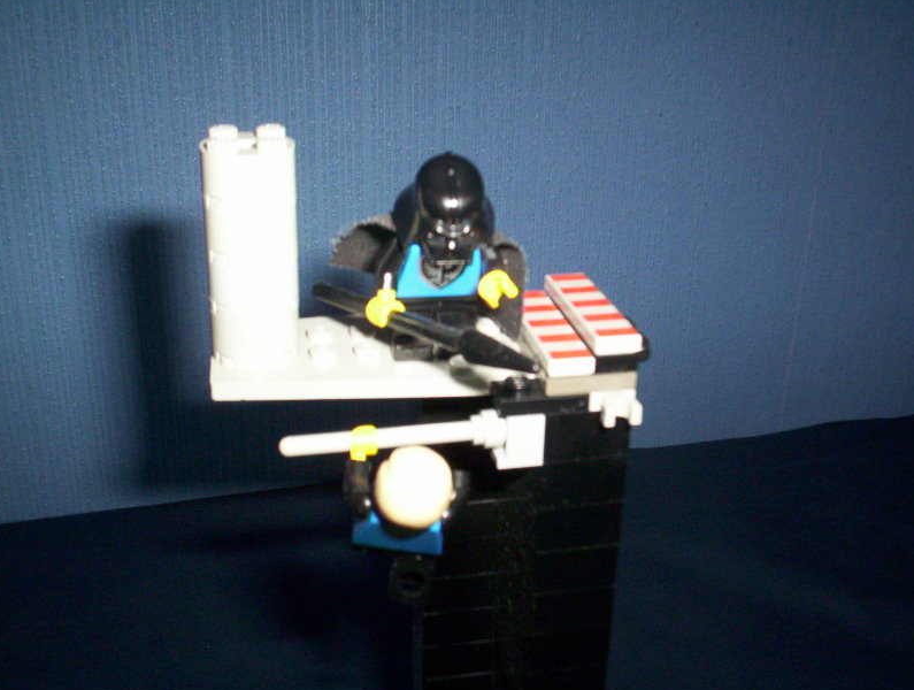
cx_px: 461
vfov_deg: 37.0
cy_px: 343
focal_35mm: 39
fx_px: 1032
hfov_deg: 47.8
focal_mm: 4.99
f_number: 4.5
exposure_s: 1/60
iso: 140
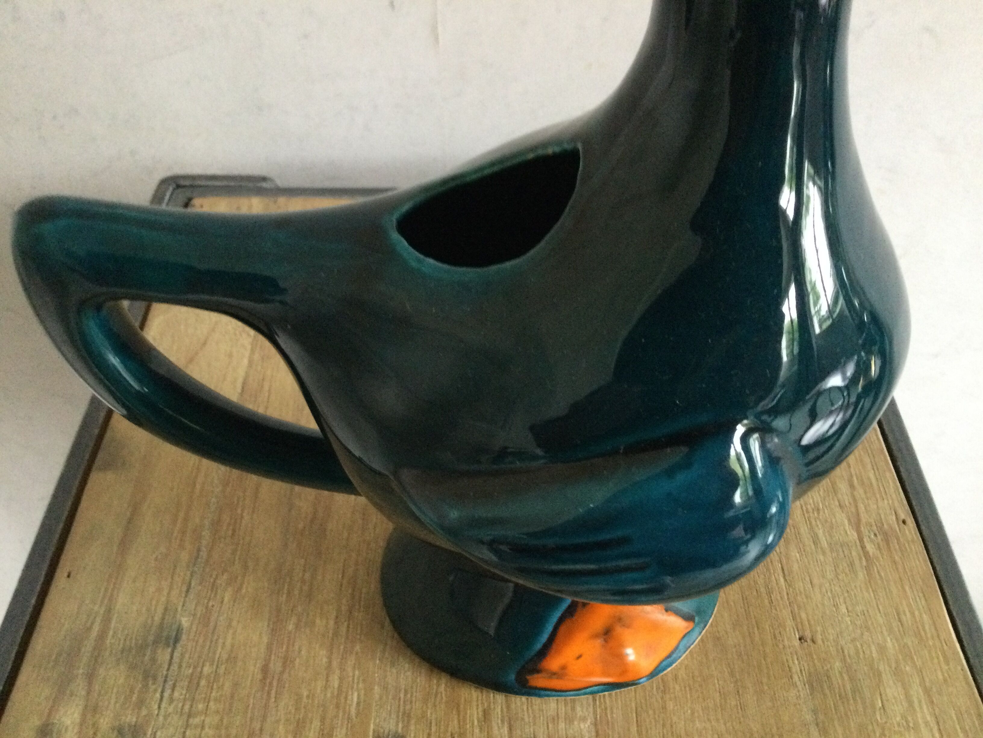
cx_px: 492
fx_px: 880
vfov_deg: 45.4
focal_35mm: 31
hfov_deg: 58.4
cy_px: 369
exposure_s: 1/17
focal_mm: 3.3
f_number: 2.4
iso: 250
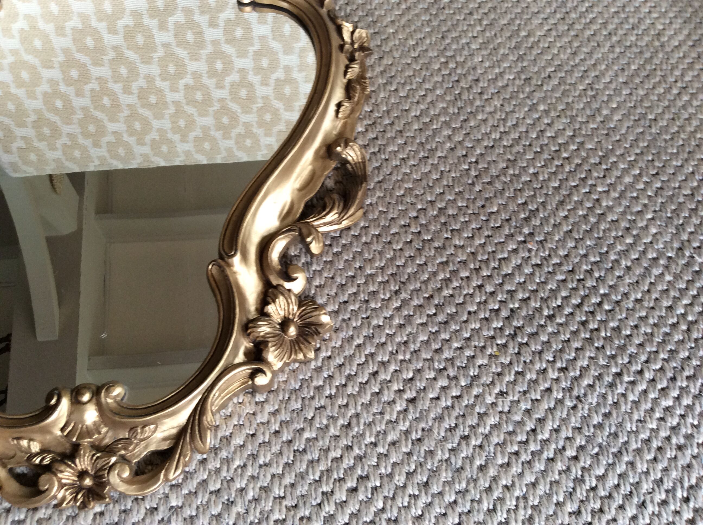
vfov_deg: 44.1
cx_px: 352
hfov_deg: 56.9
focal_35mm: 32
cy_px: 262
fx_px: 649
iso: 80
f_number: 2.4
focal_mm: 3.3
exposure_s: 1/25
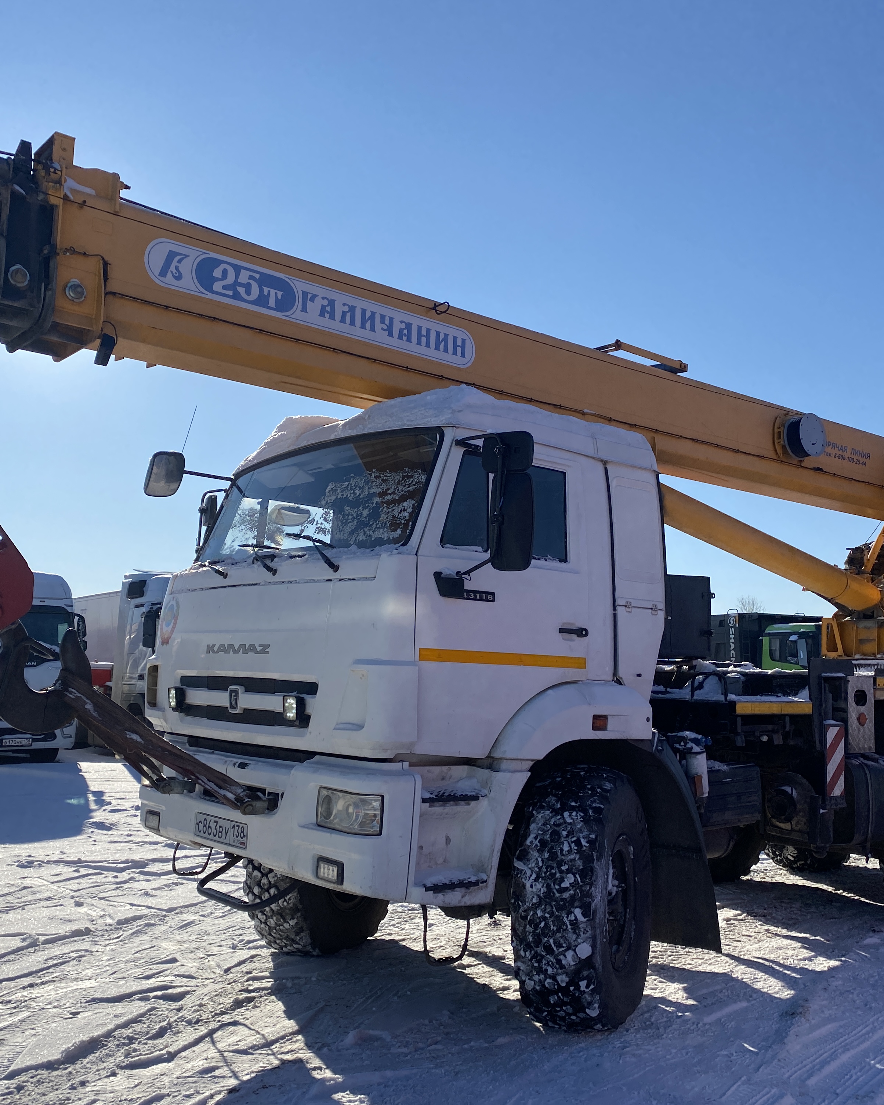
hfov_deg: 43.3
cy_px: 553
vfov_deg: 52.8
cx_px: 476
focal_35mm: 34
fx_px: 1112
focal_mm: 4.25
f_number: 1.8
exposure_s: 1/4608
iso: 32
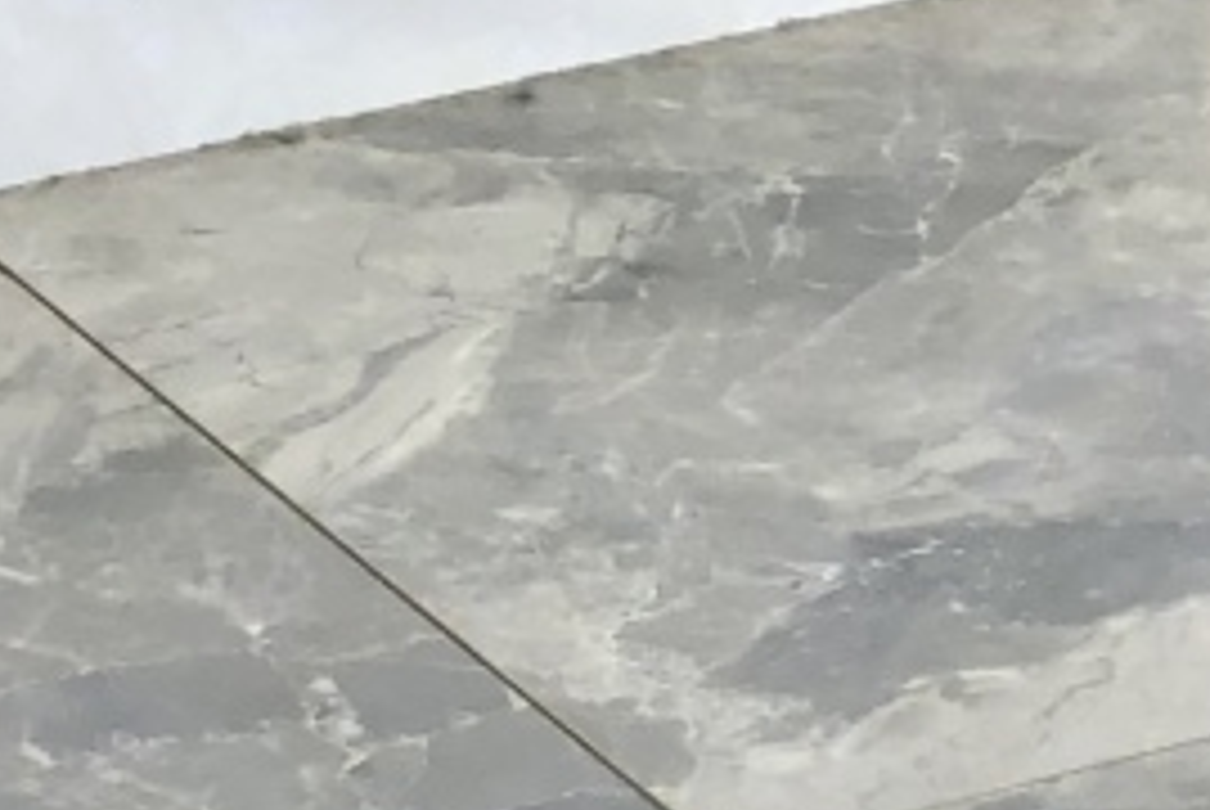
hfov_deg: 7.0
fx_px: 9724
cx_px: 1619
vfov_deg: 4.4
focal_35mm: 289
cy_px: -2290
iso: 16
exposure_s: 1/196
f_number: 2.4
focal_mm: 6
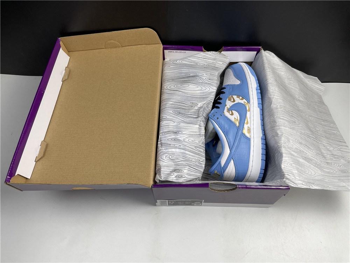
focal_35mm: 26
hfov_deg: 67.3
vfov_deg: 53.1
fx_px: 263
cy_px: 132
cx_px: 175
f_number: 1.6
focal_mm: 4.2
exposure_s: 1/121
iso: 50
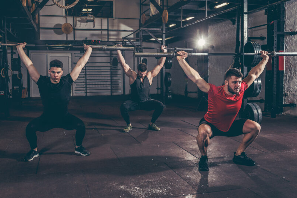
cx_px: 145
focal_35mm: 38
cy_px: 84
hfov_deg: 50.7
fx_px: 314
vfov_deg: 35.0
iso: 320
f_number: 7.1
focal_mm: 30
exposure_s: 1/100
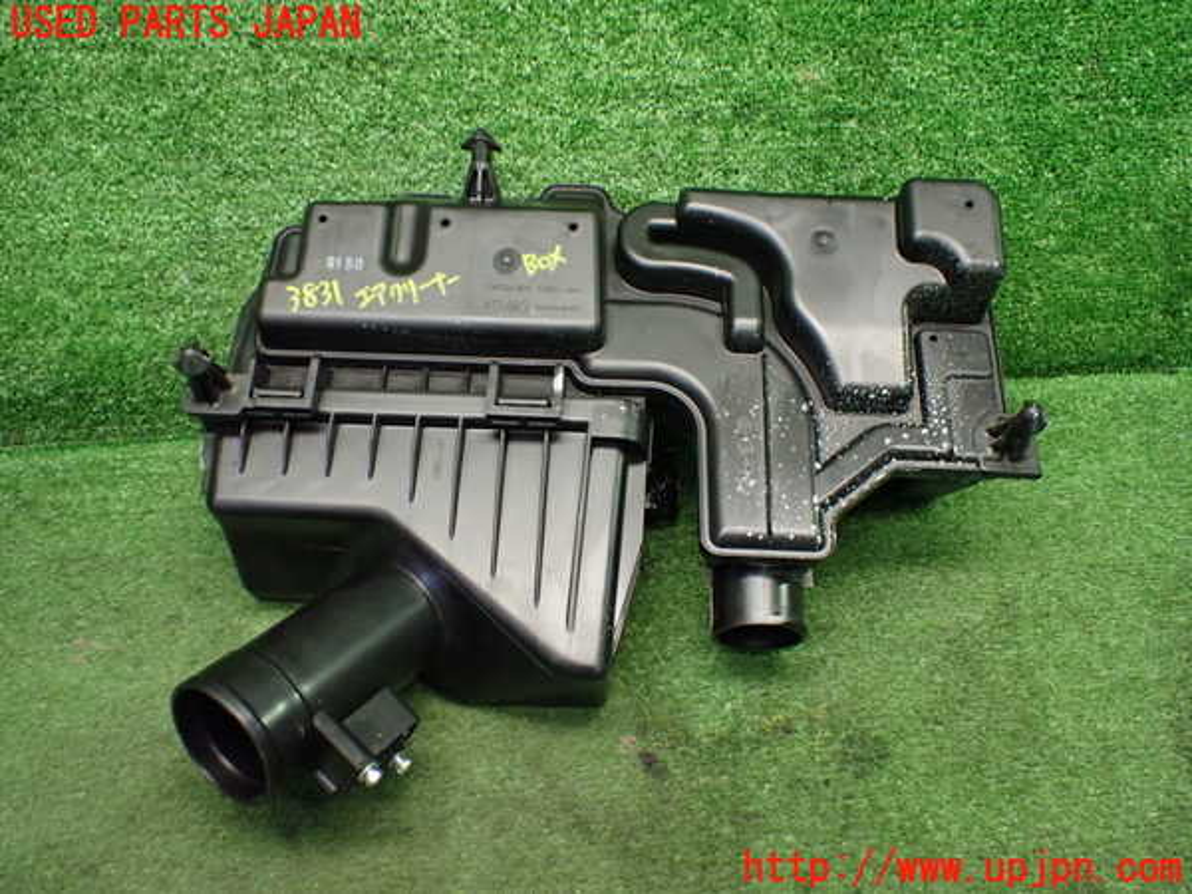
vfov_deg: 46.8
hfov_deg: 60.0
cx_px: 596
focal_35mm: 30
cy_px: 447
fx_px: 1033
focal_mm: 5.4
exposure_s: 1/100
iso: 800
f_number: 2.3
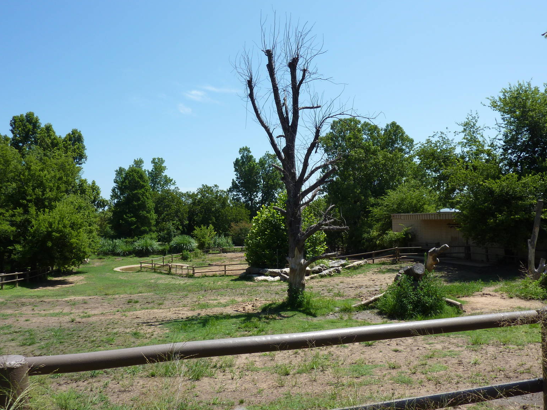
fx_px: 411
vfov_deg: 53.1
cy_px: 204
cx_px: 270
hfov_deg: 67.3
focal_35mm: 26
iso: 80
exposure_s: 1/500
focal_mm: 4.1
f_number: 4
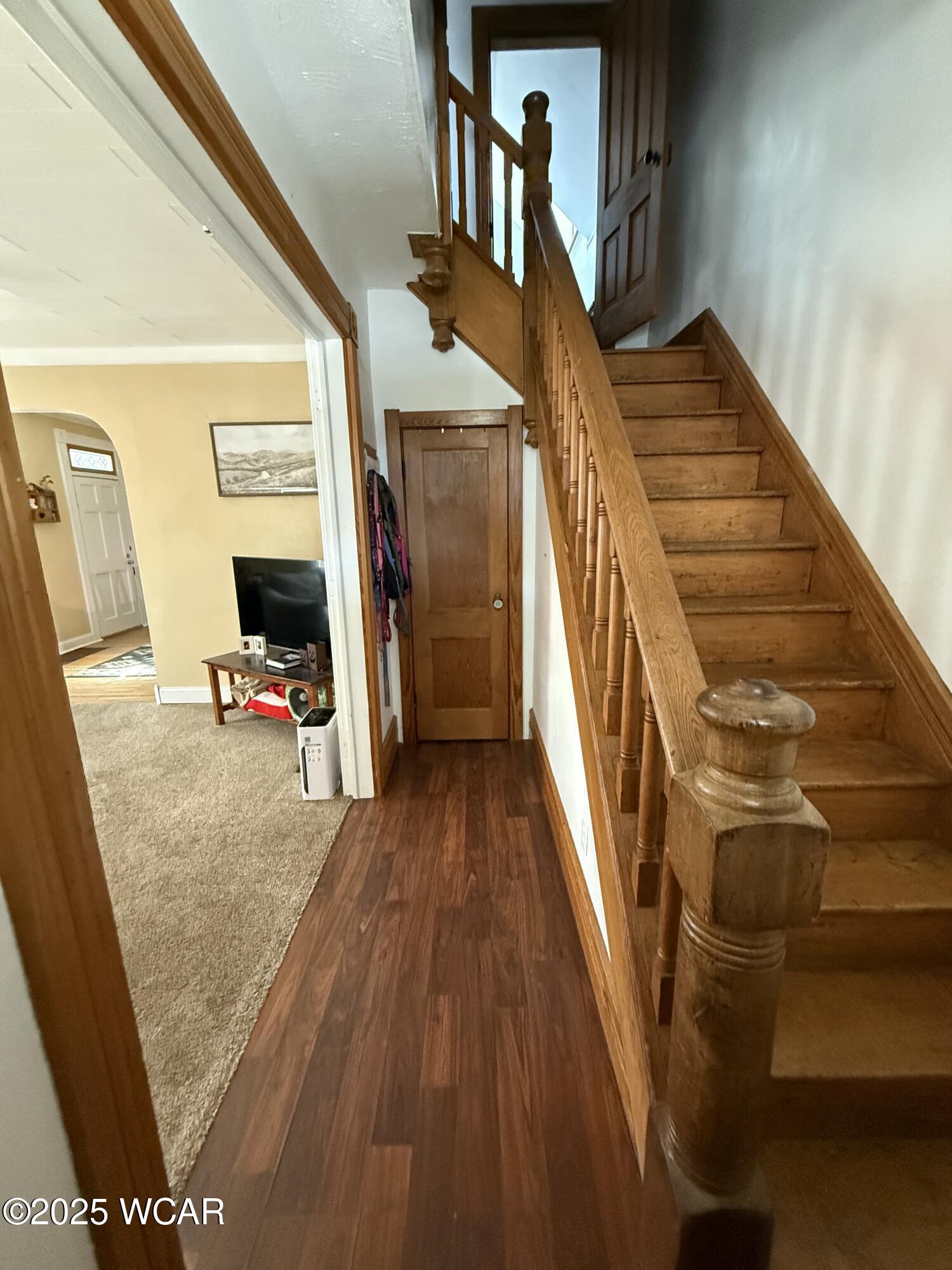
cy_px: 635
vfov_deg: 102.1
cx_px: 476
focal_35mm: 14
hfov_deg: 85.7
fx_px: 513
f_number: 2.2
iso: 1000
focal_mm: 2.22
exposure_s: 1/60
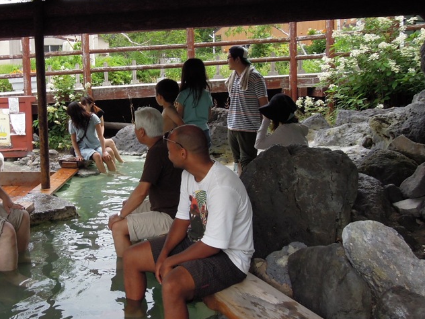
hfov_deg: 47.3
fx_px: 467
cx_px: 109
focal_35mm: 38
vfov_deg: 37.5
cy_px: 118
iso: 160
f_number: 2.8
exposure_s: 1/400
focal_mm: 4.3
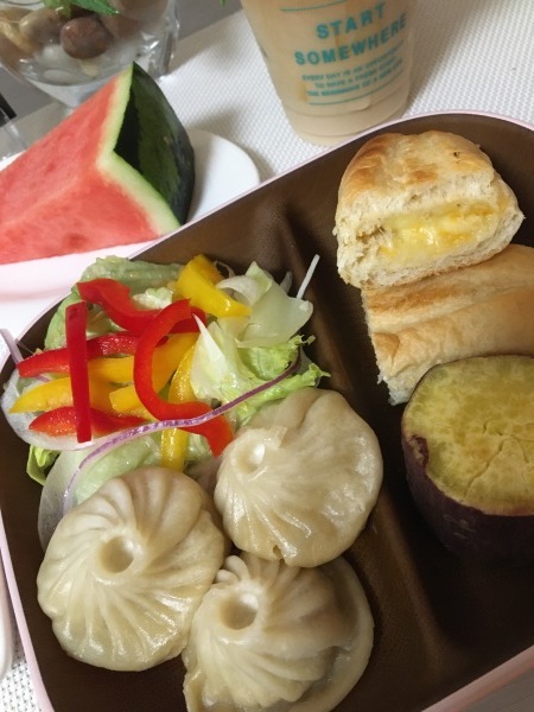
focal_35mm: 29
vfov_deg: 61.7
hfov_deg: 48.2
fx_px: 596
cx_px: 267
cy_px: 356
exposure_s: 1/30
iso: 200
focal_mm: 4.15
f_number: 2.2
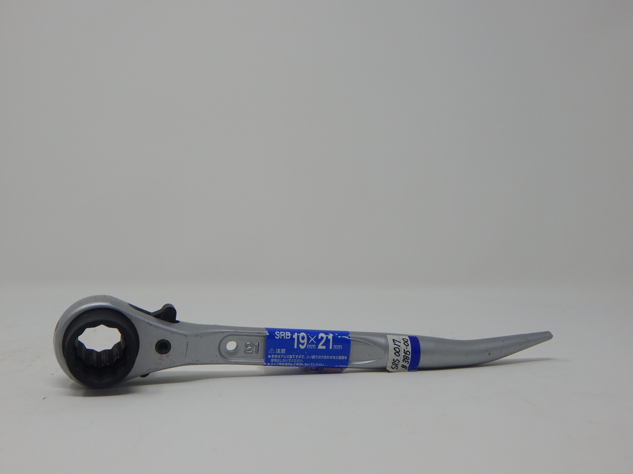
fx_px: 878
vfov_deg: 30.3
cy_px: 237
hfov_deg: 39.7
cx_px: 316
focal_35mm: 48
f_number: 3.7
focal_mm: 8.6
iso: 125
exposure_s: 1/160
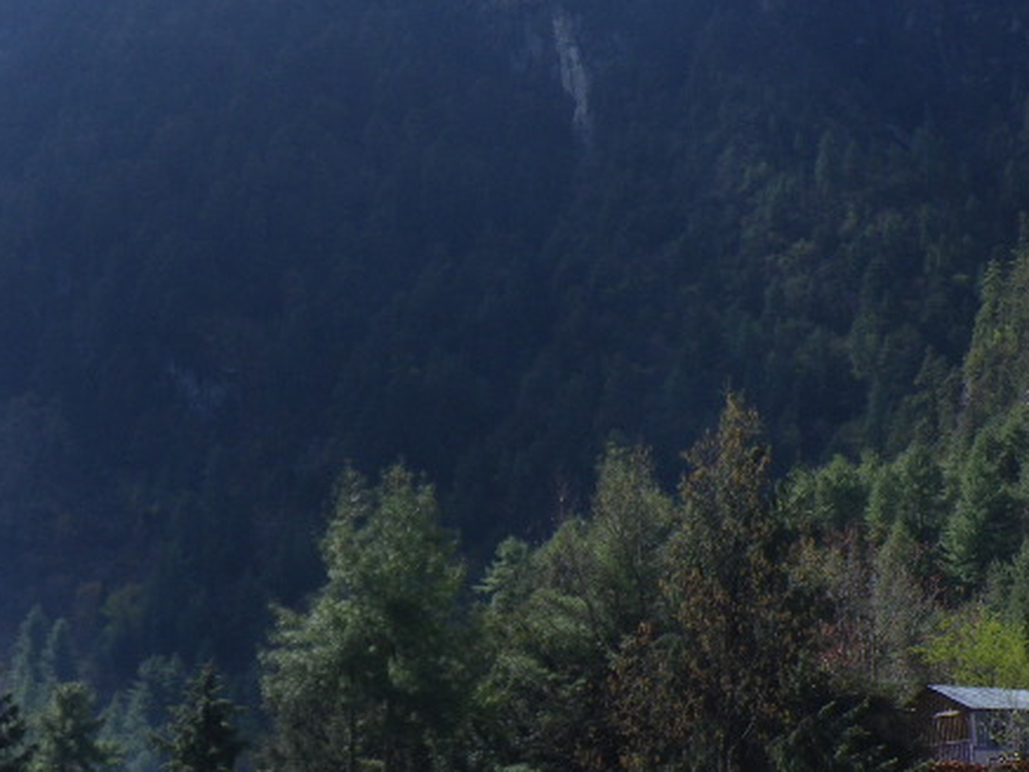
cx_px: 387
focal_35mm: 82
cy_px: 31
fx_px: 2438
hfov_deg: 23.8
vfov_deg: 17.6
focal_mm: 7.5
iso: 50
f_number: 5
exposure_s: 1/200
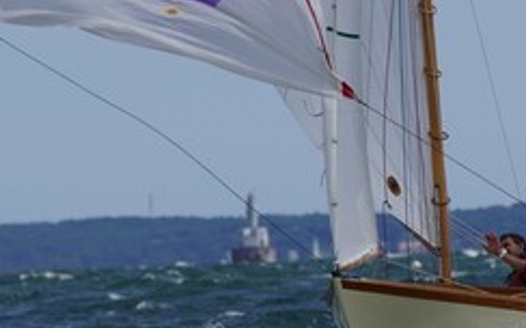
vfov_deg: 1.7
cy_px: 55
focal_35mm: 753
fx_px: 10784
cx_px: 427
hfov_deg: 2.8
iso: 100
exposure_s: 1/1250
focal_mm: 150
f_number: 5
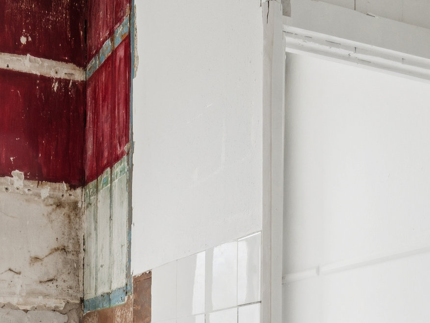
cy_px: 404
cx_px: 101
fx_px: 733
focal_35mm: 59
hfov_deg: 32.0
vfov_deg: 22.5
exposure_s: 1/30
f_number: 9
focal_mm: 18
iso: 640
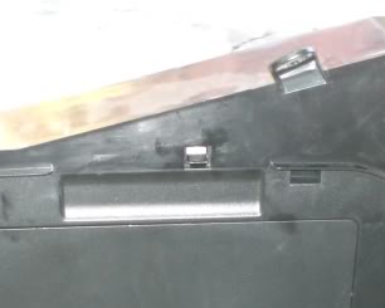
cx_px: 161
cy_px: 318
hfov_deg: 19.7
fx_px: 1106
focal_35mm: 97
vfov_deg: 15.5
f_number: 3.1
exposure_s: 1/60
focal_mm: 6.3
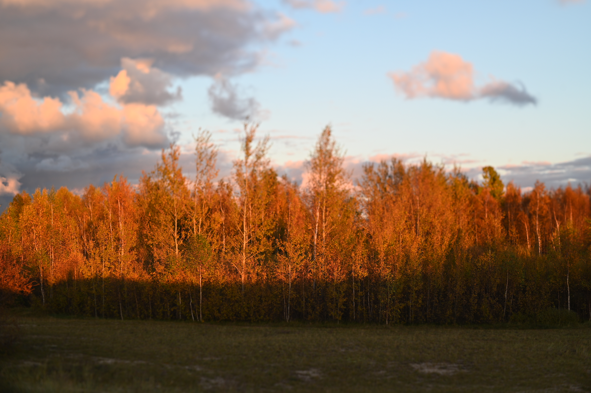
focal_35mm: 50
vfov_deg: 27.0
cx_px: 296
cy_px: 196
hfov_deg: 39.6
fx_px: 820
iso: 180
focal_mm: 50
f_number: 1.4
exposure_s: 1/100
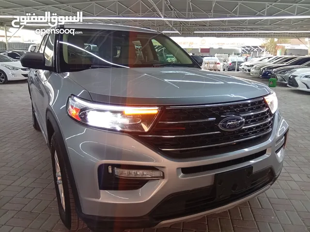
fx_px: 242
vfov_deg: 51.4
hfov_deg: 65.3
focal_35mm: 27
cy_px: 116
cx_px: 155
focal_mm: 3.84
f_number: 1.8
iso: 207
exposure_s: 1/50
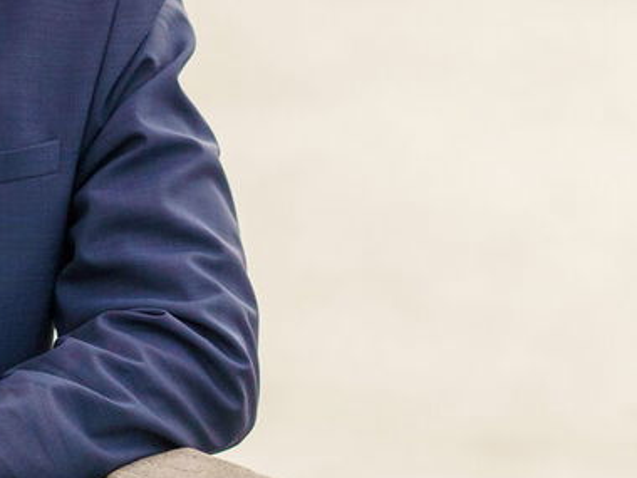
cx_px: 268
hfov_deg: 5.8
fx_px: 6330
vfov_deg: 4.3
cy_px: 8
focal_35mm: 344
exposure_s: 1/2500
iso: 400
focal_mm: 85
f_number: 2.8
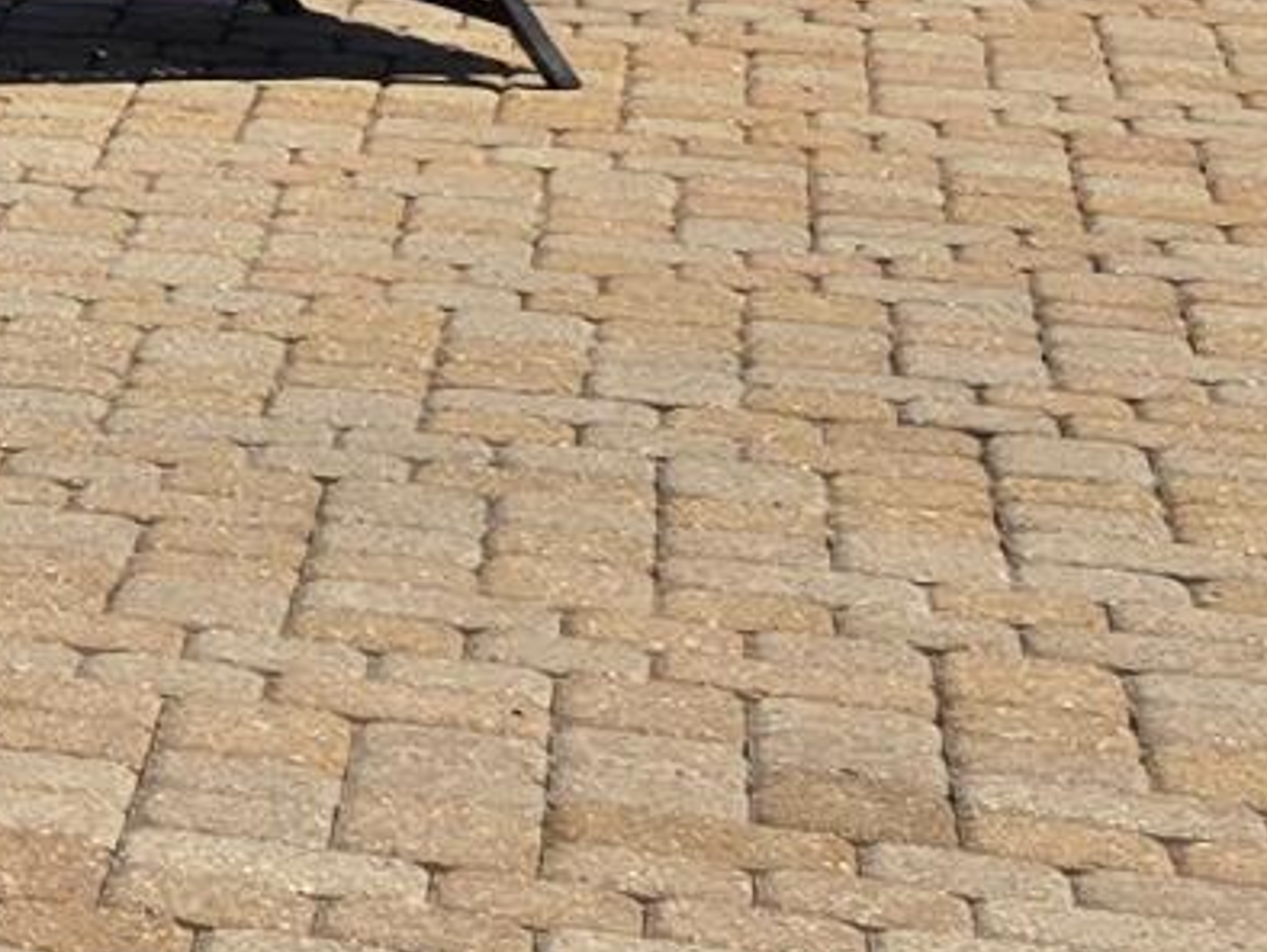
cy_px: -431
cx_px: -2836
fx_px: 6409
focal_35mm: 175
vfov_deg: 8.3
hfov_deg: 8.8
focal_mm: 6.3
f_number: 1.7
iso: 12
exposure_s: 1/1293
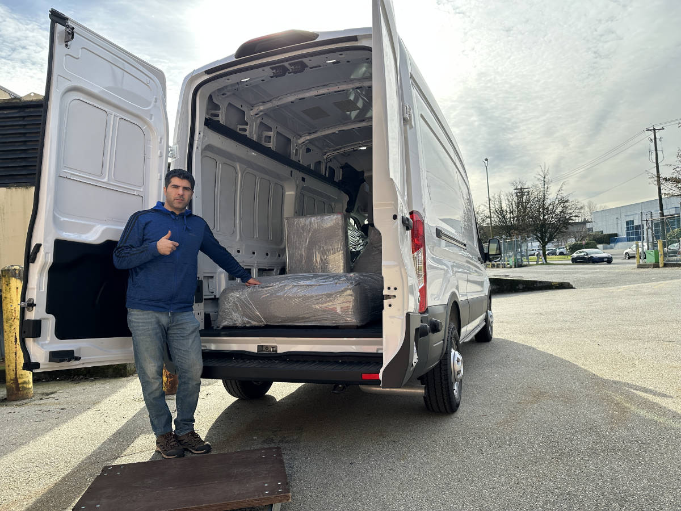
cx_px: 340
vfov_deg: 56.8
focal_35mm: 24
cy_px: 256
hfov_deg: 71.6
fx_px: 472
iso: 80
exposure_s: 1/2070
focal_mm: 6.9
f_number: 1.8
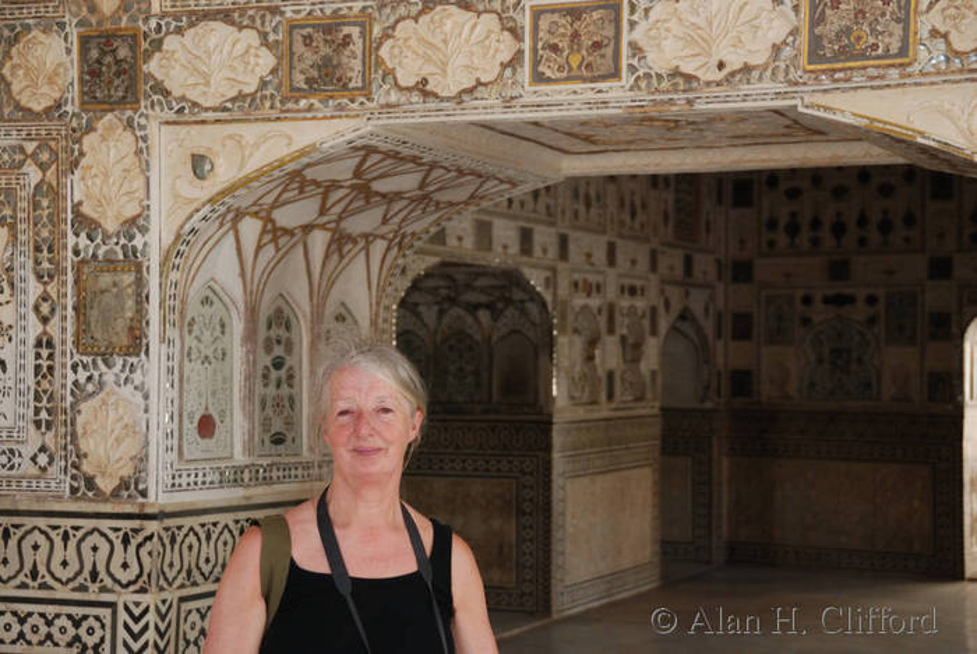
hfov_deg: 29.2
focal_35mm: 69
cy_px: 327
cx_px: 488
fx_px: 1874
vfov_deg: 19.8
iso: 640
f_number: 4.8
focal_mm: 46
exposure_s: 1/200
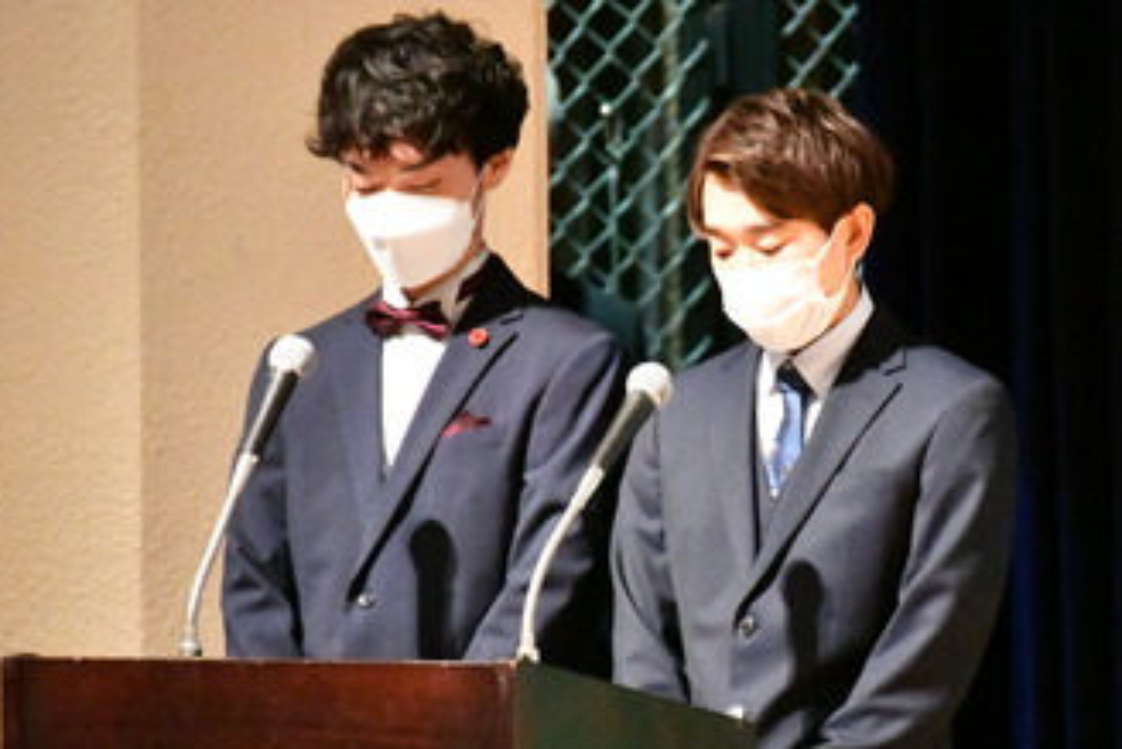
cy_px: 410
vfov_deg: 2.1
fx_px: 20516
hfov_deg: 3.1
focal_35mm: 658
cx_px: 742
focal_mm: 300
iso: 28800
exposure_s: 1/160
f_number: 5.6
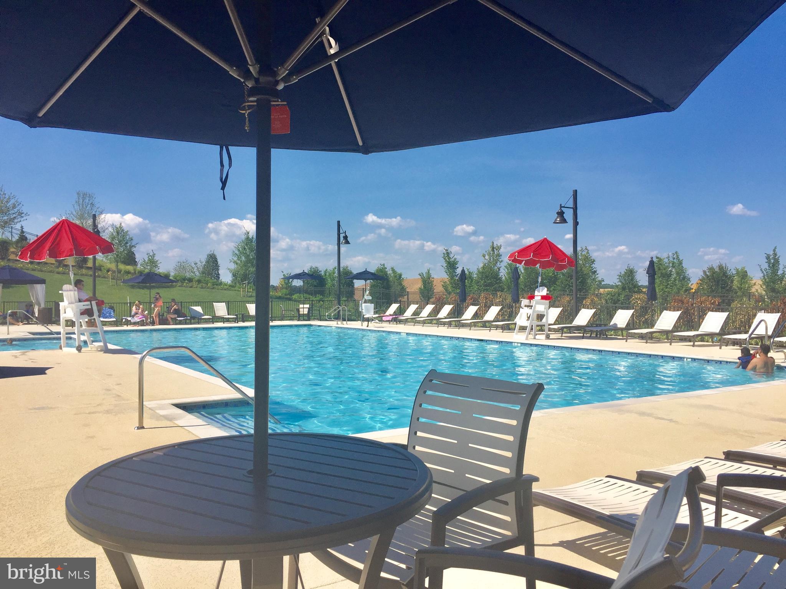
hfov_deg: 61.7
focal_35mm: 29
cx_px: 393
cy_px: 294
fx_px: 658
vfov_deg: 48.2
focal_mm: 4.15
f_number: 2.2
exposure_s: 1/3300
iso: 32
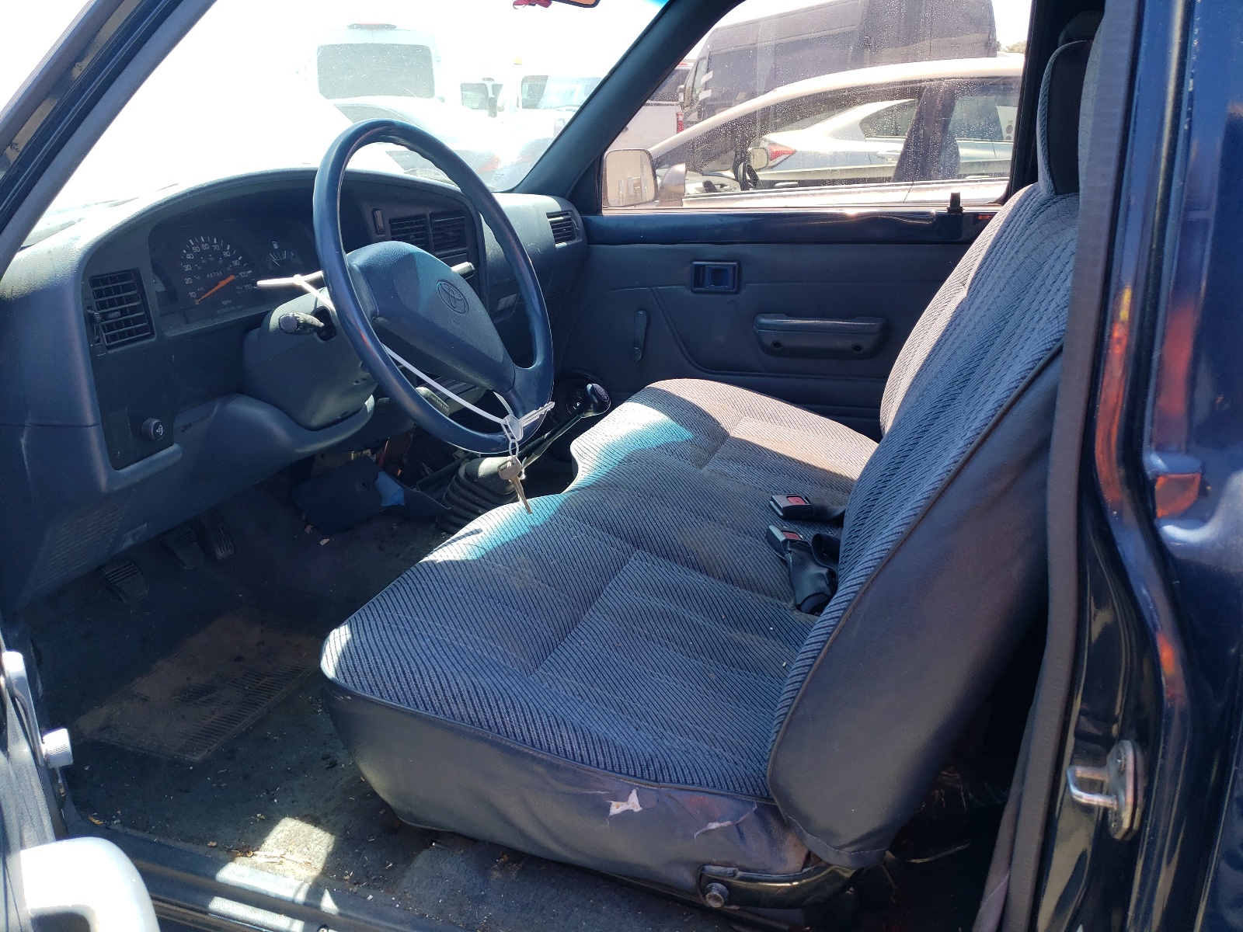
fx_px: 934
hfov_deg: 67.3
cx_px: 622
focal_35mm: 26
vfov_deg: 53.1
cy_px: 466
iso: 50
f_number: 1.5
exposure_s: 1/312
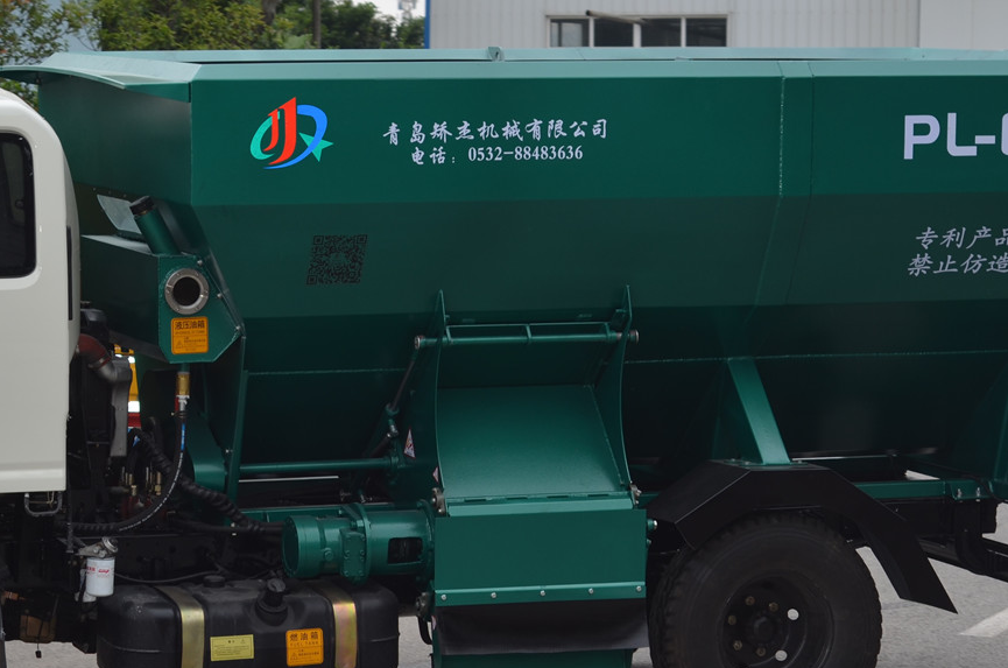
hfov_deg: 15.7
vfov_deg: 10.5
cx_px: 265
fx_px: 3633
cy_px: 476
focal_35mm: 130
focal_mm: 50
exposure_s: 1/250
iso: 100
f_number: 5
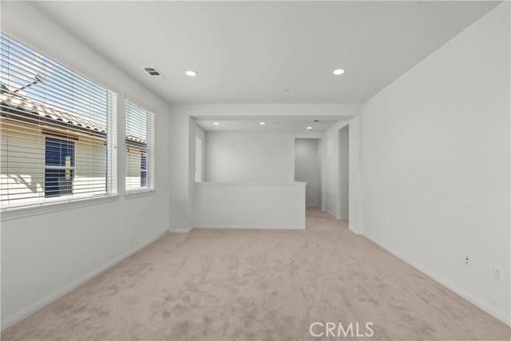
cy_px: 170
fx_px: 227
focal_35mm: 16
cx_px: 256
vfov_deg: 73.8
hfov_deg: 96.7
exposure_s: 1/15
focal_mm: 16
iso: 2000
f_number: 8
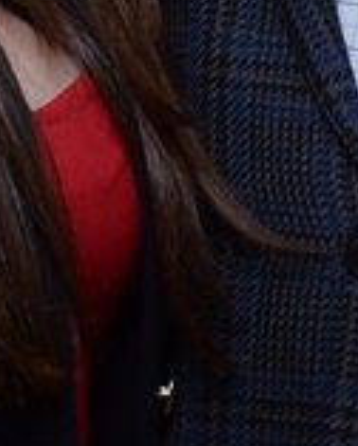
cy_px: -250
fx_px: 4256
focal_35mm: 322
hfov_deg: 4.7
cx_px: 850
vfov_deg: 5.9
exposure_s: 1/100
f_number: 5.6
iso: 1600
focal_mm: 30
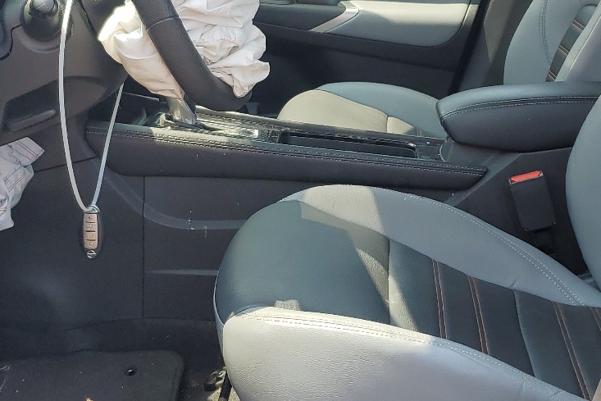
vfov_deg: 22.9
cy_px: 145
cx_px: 266
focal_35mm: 59
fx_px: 985
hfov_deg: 33.9
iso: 50
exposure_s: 1/667
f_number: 1.5
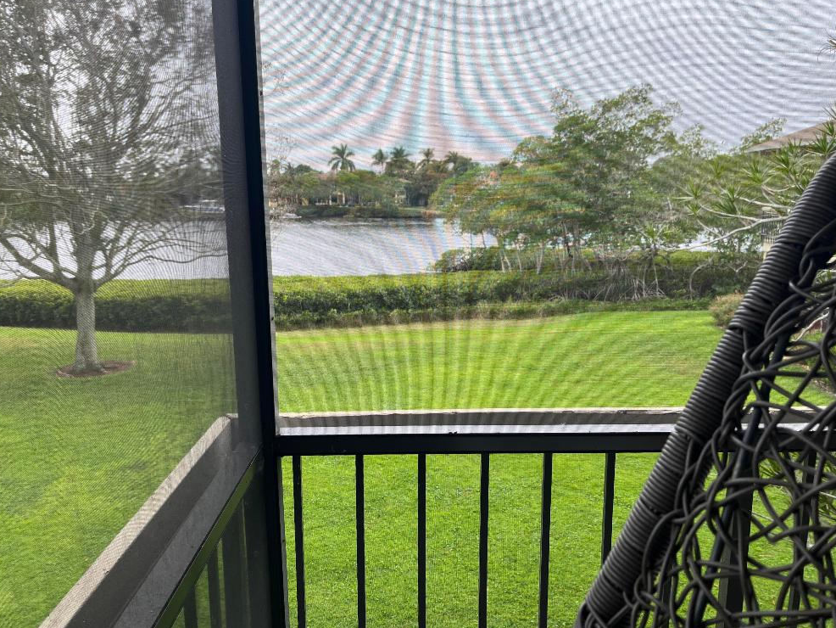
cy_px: 306
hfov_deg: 65.3
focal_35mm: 27
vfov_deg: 51.4
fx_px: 652
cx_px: 409
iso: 40
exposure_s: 1/209
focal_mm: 5.1
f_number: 1.6
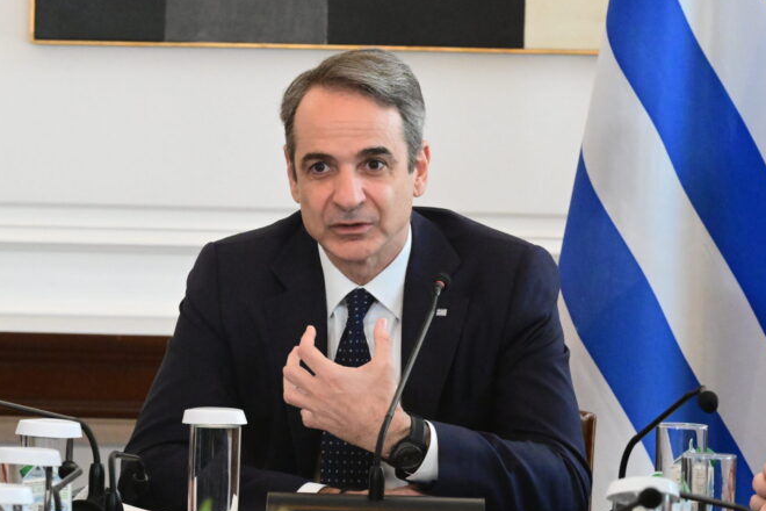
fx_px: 7447
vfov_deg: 3.9
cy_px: 246
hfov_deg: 5.9
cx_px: 442
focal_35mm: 350
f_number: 9
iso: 10000
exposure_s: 1/400
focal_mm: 200
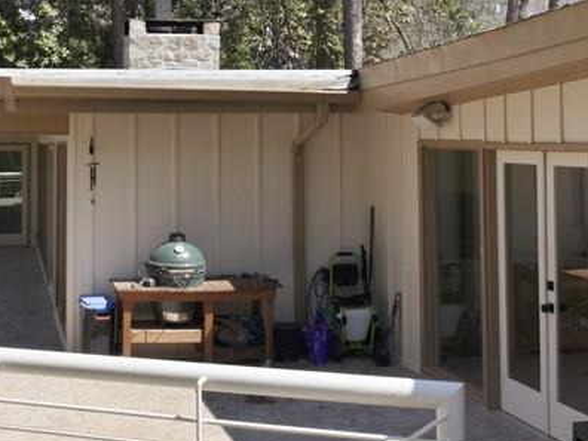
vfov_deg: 23.3
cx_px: 209
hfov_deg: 31.0
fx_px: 1053
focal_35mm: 62
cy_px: 92
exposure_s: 1/320
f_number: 5
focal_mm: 12.3
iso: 100
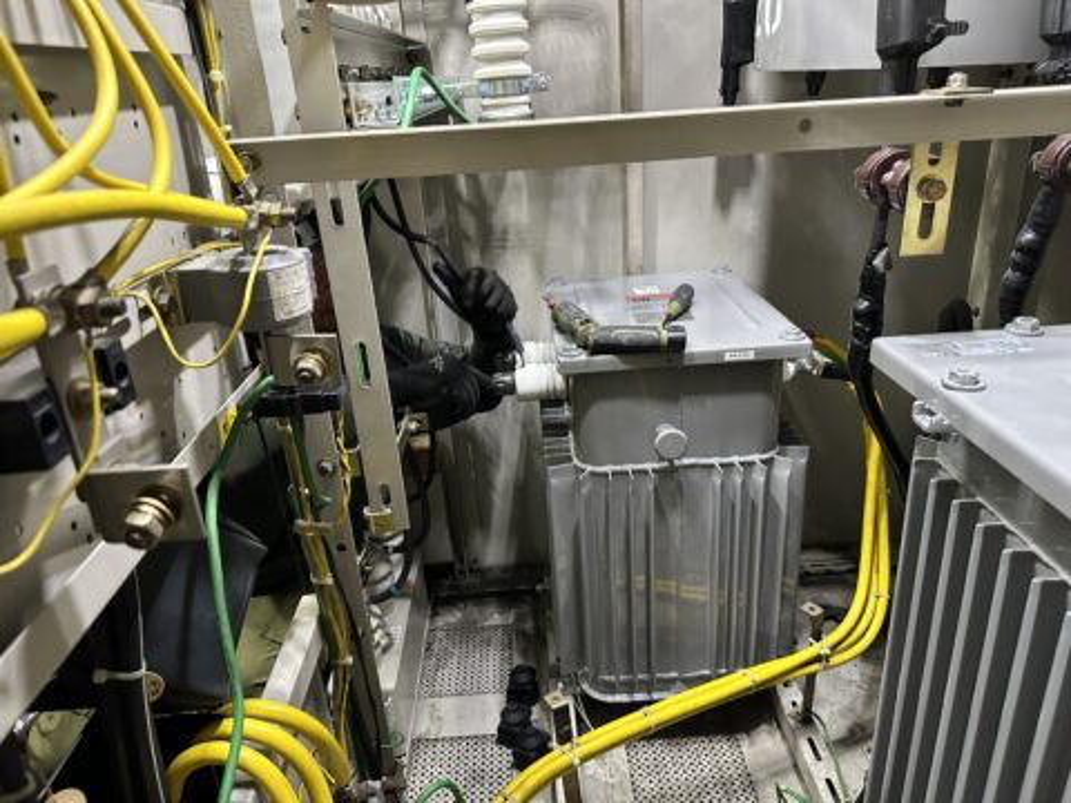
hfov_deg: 71.6
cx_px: 536
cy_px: 402
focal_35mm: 24
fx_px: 743
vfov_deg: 56.8
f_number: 1.78
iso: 640
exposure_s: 1/60
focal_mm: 6.86
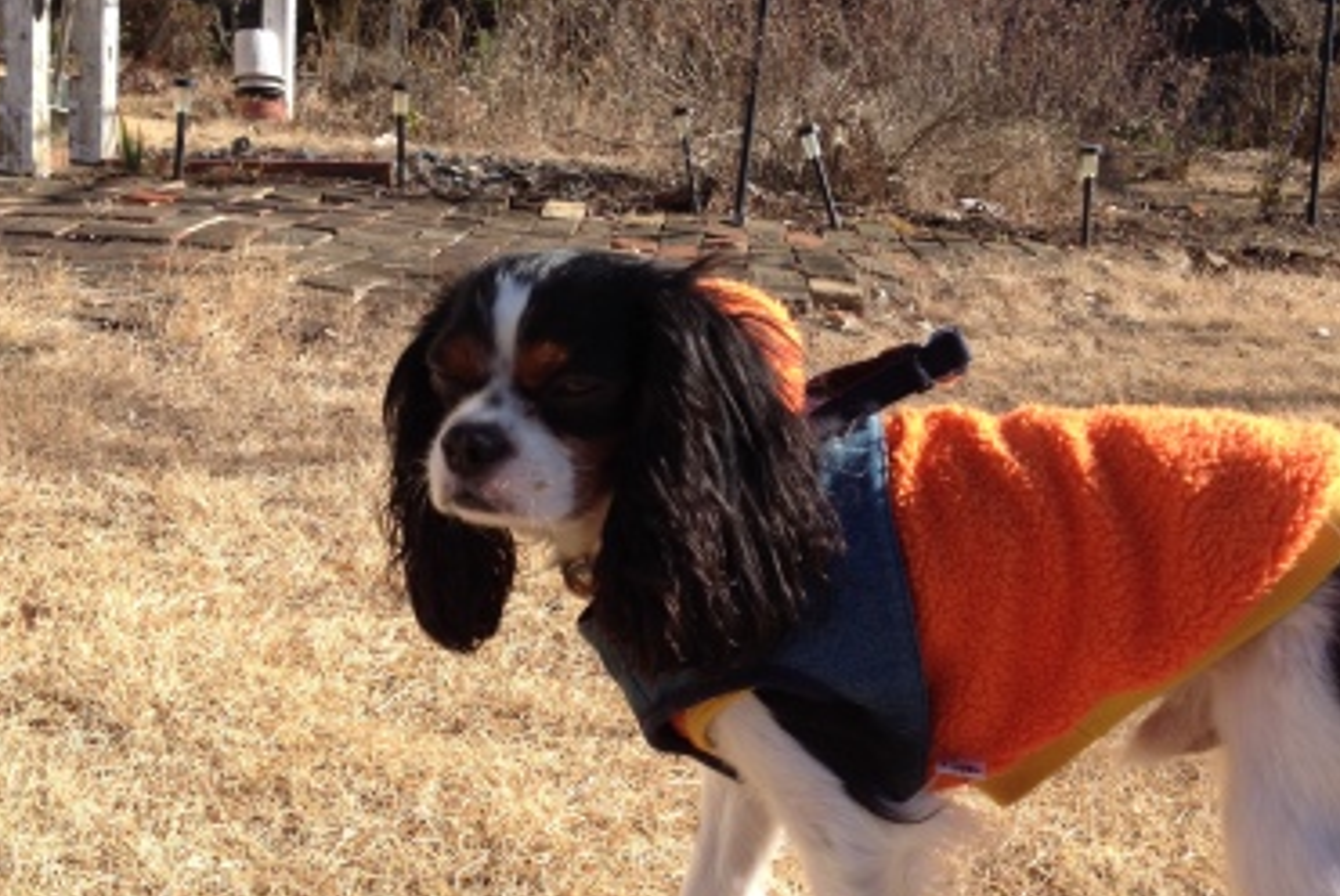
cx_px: 666
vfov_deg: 27.6
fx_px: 1825
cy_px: 462
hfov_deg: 40.3
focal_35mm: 49
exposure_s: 1/951
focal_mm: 4.28
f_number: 2.4
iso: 50
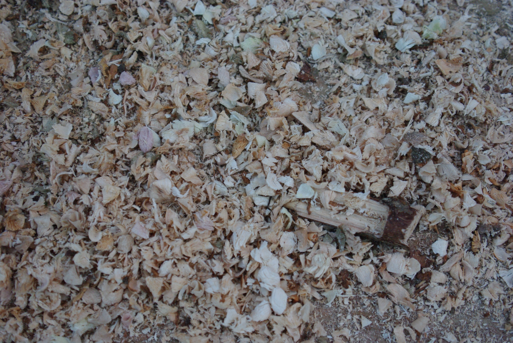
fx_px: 956
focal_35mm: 67
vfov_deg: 20.4
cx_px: 256
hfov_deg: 30.0
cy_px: 172
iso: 800
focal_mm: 45
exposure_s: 1/90
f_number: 5.6
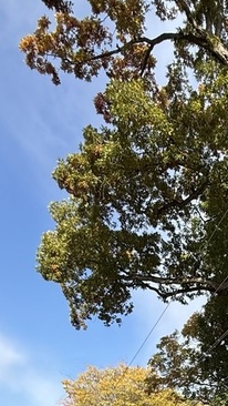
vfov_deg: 34.1
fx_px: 483
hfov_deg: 24.1
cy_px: 515
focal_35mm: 45
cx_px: 276
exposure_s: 1/619
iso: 50
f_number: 2.2
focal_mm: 2.22
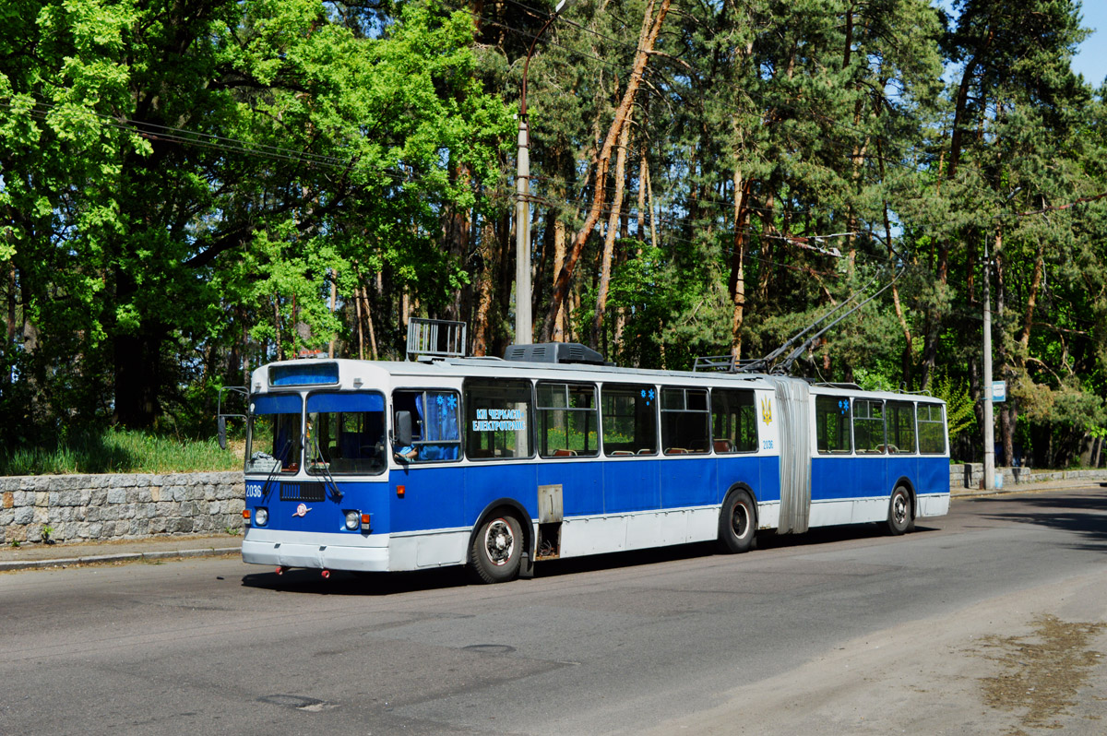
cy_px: 368
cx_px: 554
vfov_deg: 28.9
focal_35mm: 46
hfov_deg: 42.4
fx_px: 1429
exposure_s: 1/2000
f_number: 7.1
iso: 400
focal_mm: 31
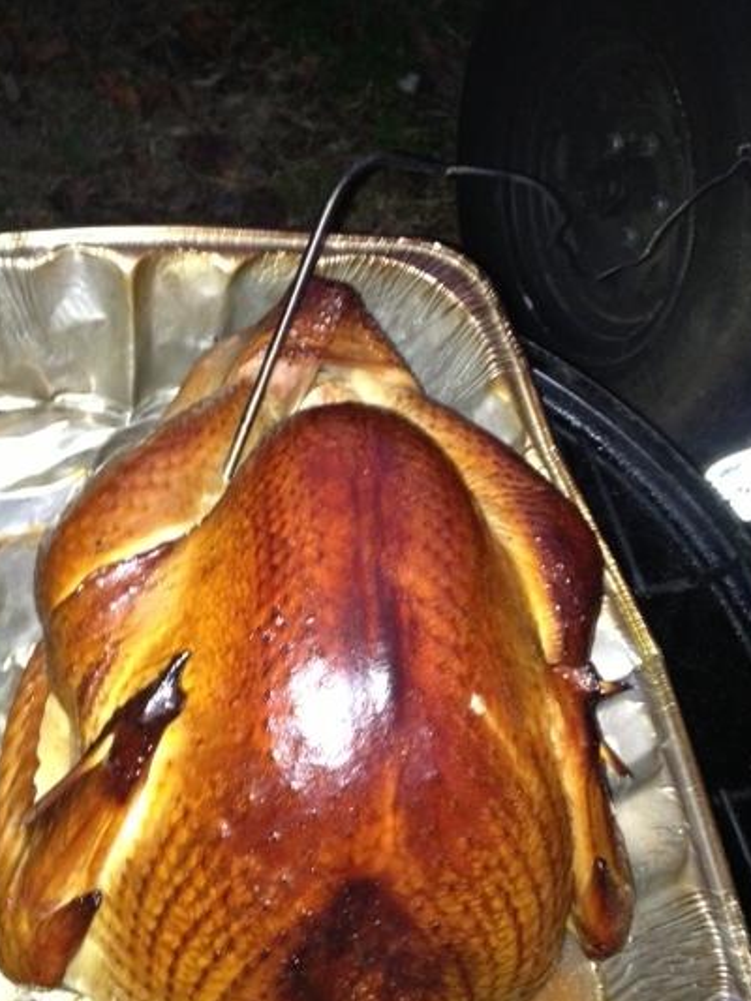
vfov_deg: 44.8
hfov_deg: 34.3
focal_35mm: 42
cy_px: 507
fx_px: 1214
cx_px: 321
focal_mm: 4.28
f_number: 2.4
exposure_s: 1/16
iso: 250
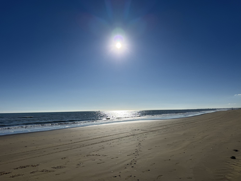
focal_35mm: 24
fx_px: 167
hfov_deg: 71.6
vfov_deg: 56.8
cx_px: 120
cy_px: 90
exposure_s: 1/17544
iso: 64
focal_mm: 6.76
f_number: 1.78
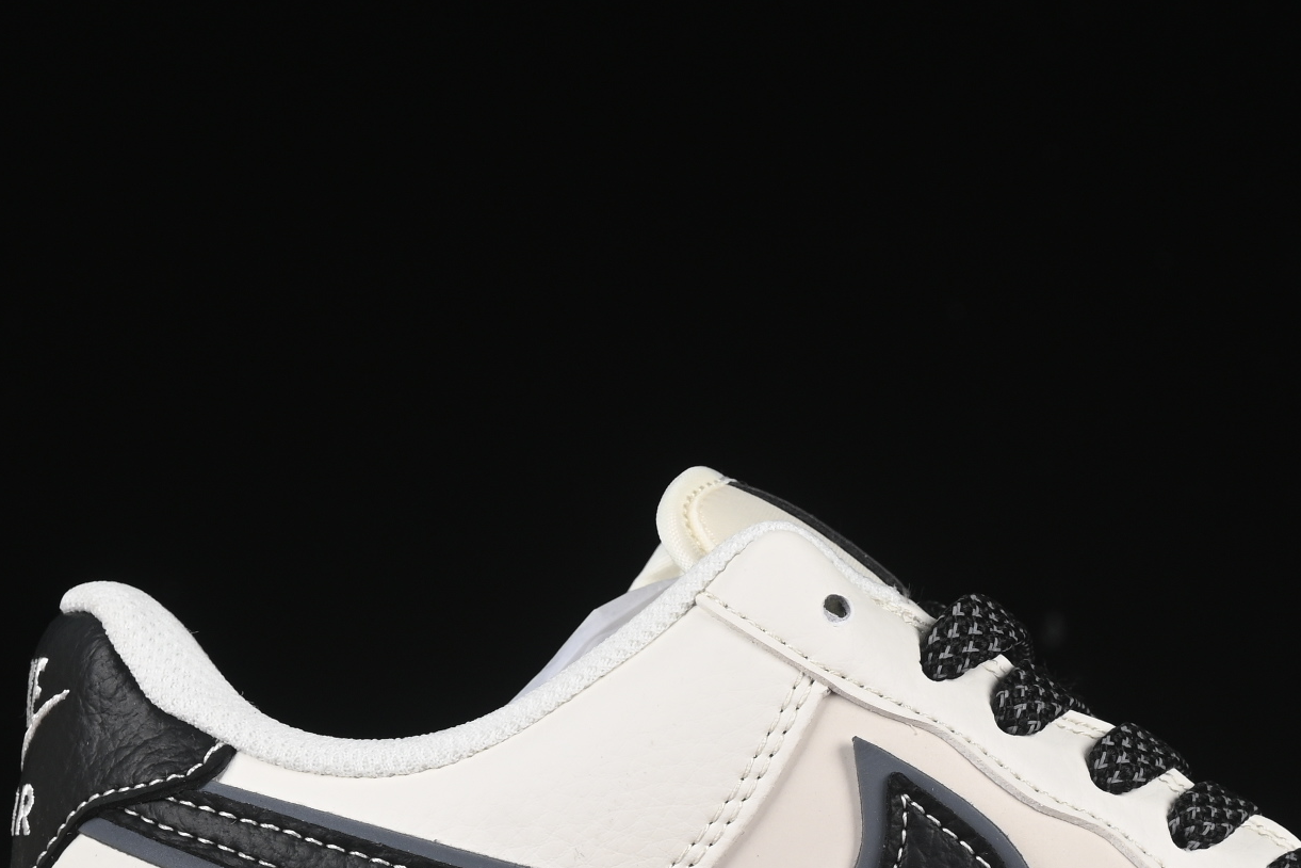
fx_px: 6179
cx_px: 959
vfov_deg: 8.0
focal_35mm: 171
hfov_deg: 12.0
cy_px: 806
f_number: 8
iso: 160
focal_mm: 50
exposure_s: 1/100
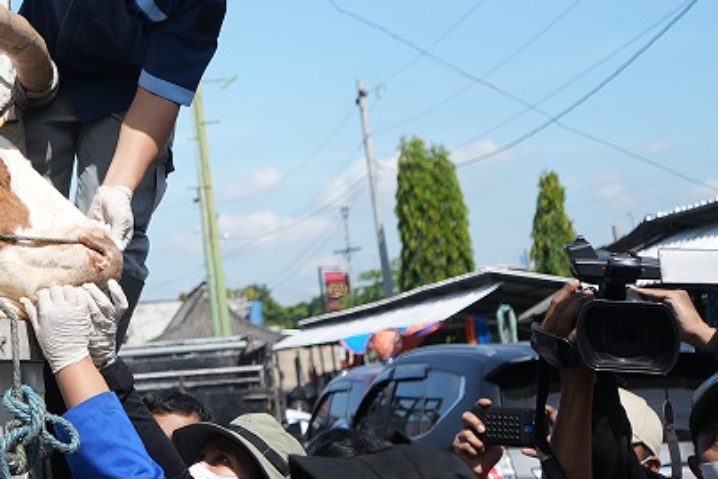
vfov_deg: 14.4
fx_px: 1835
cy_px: -98
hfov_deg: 20.6
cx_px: -166
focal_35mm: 92
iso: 160
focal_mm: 35
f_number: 4
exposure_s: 1/1250
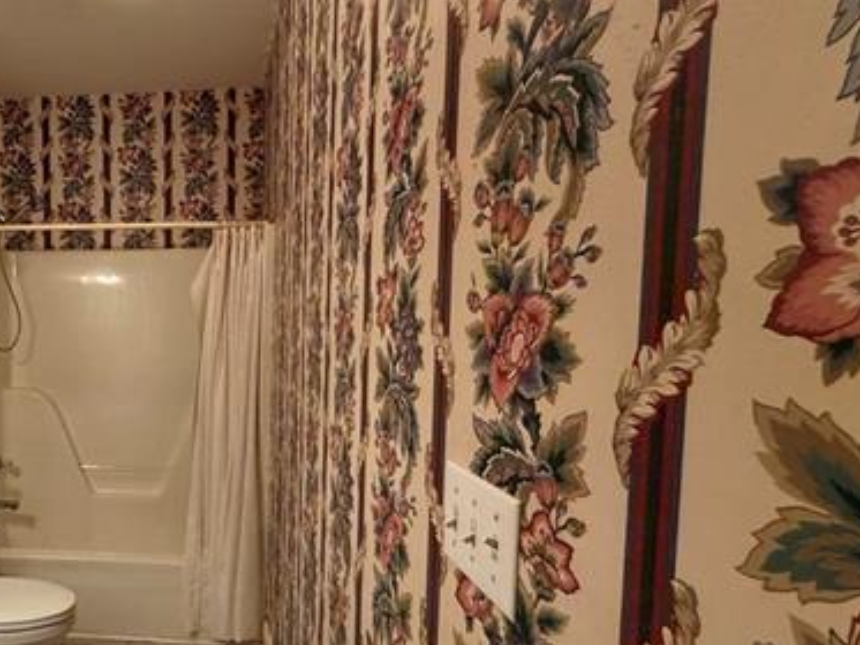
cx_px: 152
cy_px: 369
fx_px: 596
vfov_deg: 56.6
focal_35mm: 24
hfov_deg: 64.2
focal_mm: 2.22
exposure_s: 1/60
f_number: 2.2
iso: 400
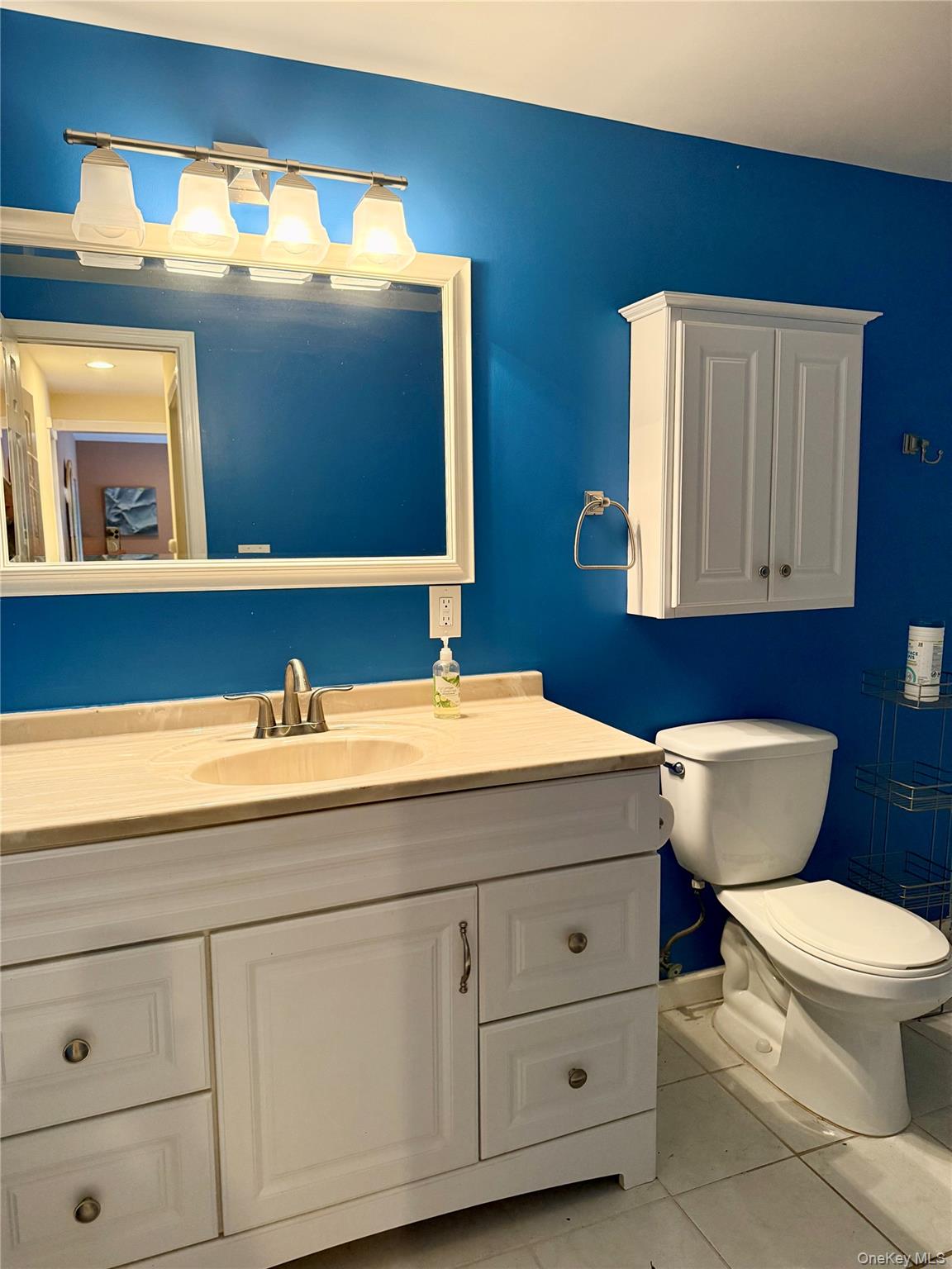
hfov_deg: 56.8
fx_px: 880
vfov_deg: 71.6
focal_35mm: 24
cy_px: 634
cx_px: 476
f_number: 1.78
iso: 320
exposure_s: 1/60
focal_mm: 6.76
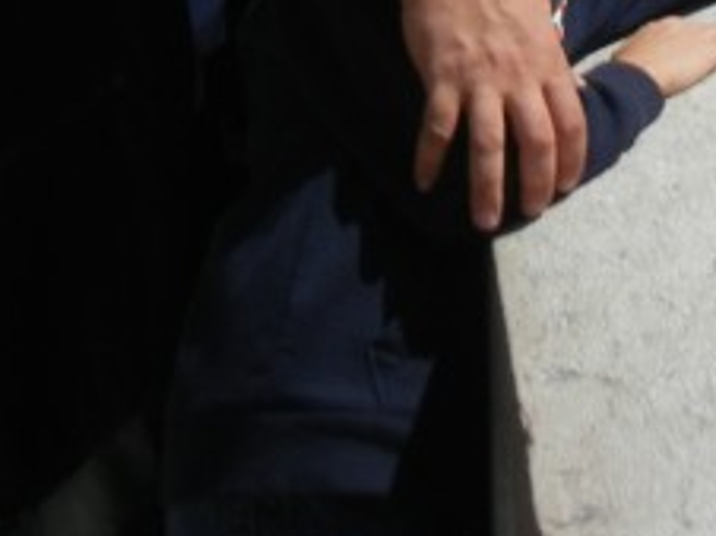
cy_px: -561
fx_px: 2810
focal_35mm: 136
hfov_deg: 14.2
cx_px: 783
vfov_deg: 10.0
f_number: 7
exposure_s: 1/741
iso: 160
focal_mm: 5.4
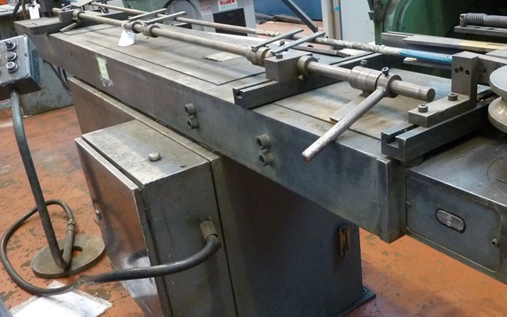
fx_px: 511
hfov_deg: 52.1
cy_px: 156
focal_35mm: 37
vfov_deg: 34.4
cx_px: 322
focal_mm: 4.1
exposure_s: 1/6
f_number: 3.3
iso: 400
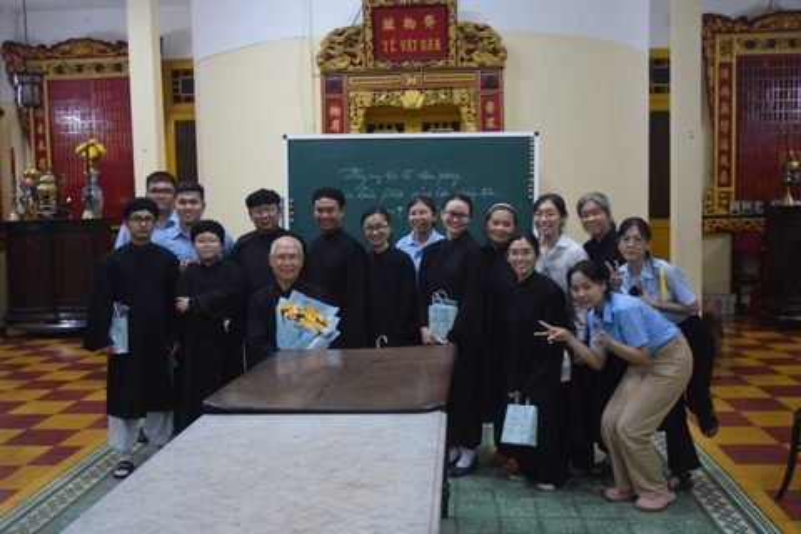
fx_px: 834
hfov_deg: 51.3
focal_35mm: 38
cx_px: 400
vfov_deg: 35.5
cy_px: 267
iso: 3200
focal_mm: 25
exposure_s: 1/90
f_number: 4
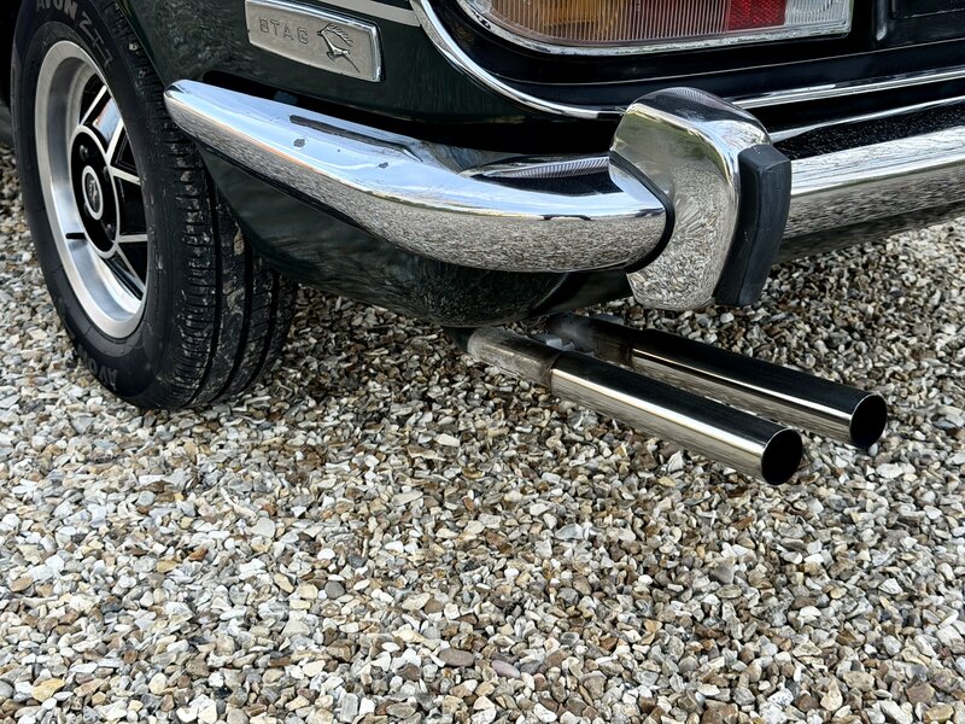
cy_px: 362
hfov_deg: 39.7
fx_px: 1338
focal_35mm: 48
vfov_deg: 30.3
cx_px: 482
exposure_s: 1/204
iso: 64
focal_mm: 6.76
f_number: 1.78
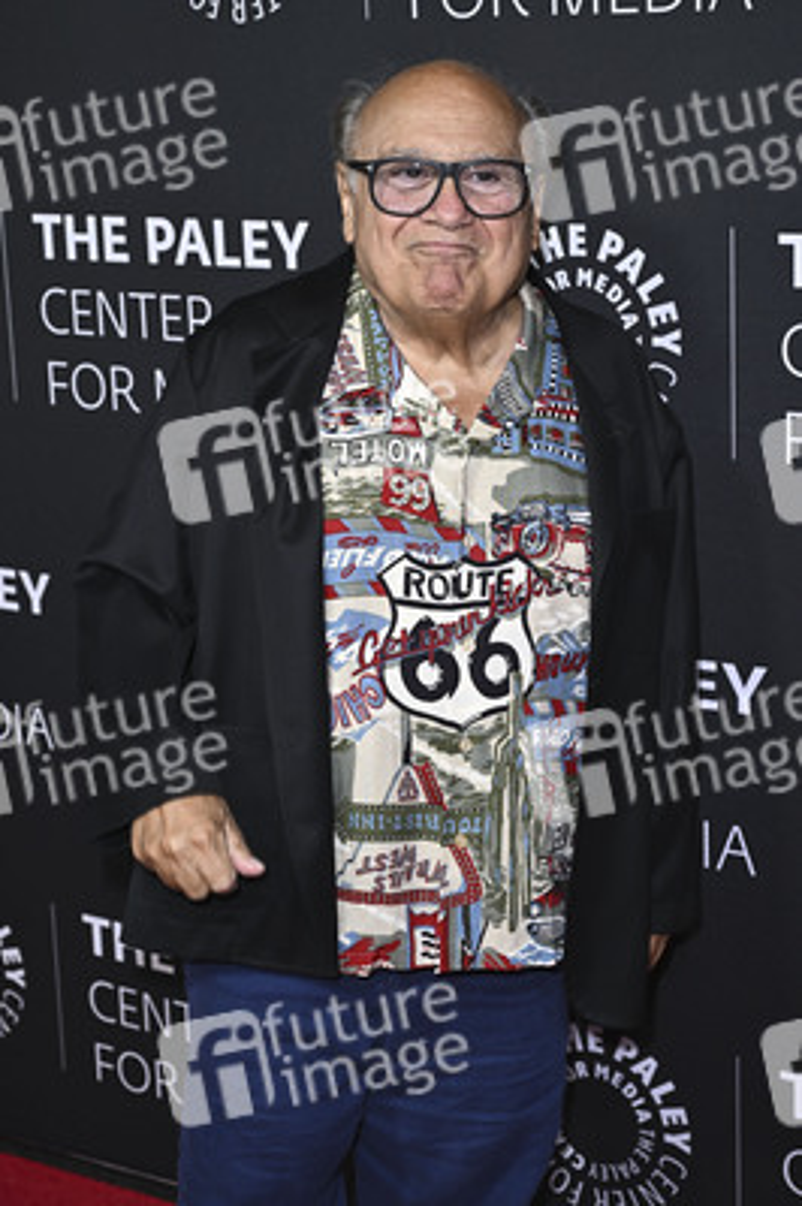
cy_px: 603
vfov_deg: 31.9
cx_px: 401
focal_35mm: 63
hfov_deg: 21.5
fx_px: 2109
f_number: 5.6
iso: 1250
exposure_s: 1/200
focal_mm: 63
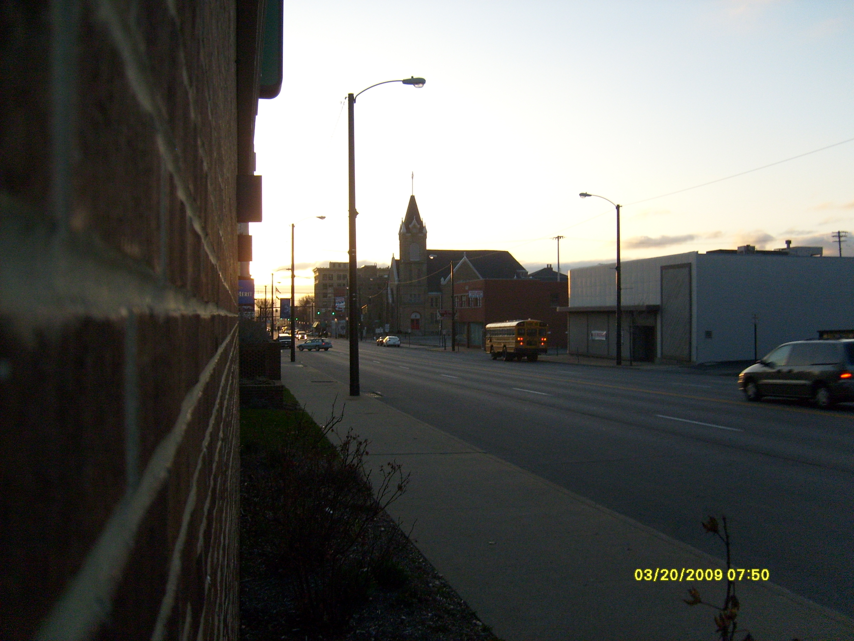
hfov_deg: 52.6
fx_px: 863
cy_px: 320
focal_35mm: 35
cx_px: 427
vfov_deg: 40.7
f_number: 7.1
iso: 80
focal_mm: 5.8
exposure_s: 1/90
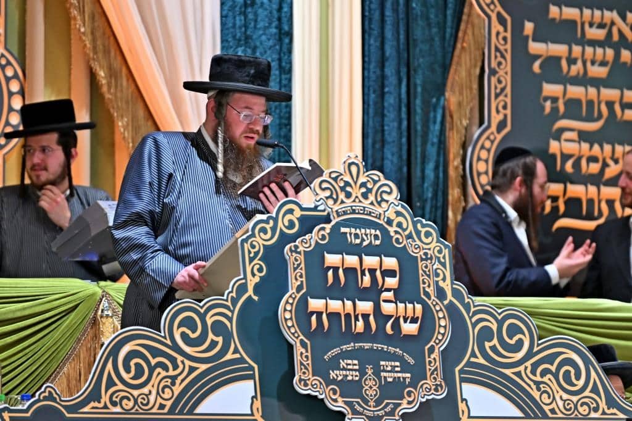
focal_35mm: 300
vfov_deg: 4.6
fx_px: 5265
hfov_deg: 6.9
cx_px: 316
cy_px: 210
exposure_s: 1/250
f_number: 2.8
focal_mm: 200
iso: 500
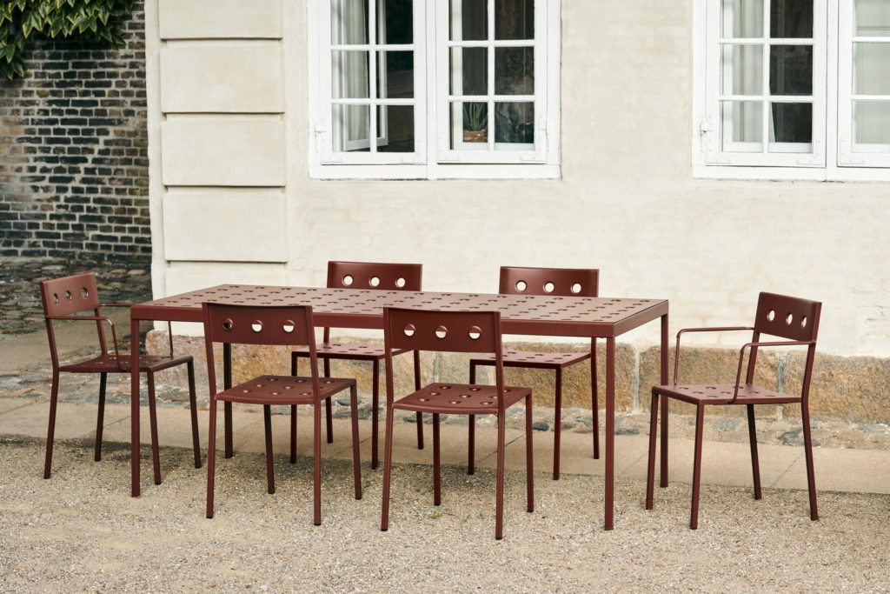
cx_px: 445
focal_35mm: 85
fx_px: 2102
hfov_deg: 23.9
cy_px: 297
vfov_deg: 16.1
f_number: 8
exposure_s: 1/500
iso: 400
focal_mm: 85
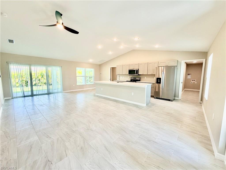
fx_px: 91
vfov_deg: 85.7
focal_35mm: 14
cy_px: 85
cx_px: 113
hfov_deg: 102.1
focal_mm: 2.22
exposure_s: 1/120
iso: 125
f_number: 2.2
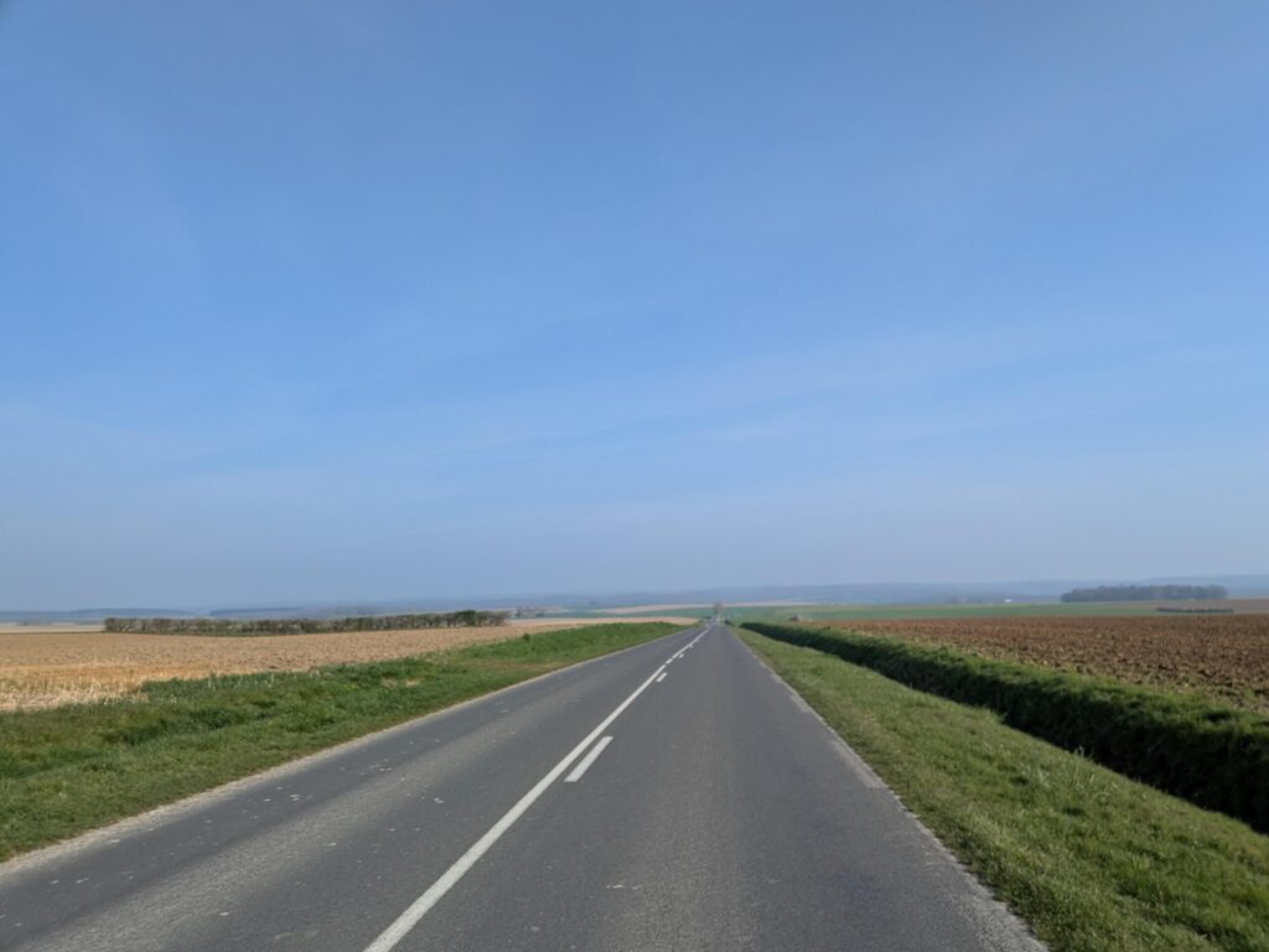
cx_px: 634
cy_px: 476
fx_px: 880
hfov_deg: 71.6
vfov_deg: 56.8
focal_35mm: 24
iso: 32
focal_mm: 4.53
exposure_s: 1/1495
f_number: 1.7
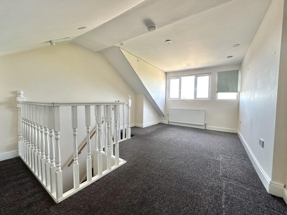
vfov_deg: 85.7
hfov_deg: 102.1
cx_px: 144
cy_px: 108
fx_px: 116
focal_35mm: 14
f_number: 2.2
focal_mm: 2.22
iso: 125
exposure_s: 1/99
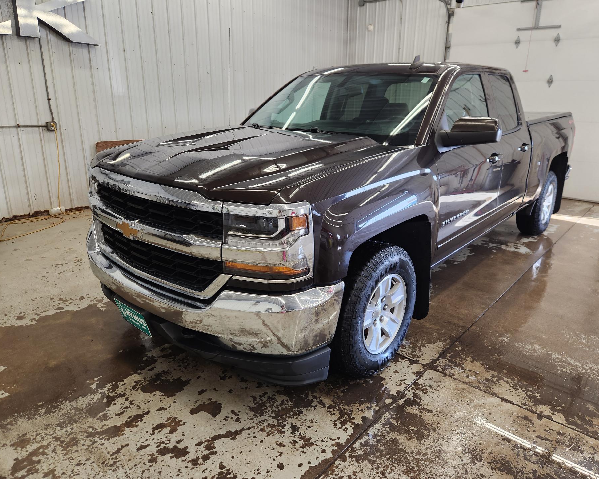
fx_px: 425
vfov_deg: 58.8
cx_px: 317
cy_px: 240
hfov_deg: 70.2
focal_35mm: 24
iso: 100
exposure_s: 1/120
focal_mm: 5.4
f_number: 1.8
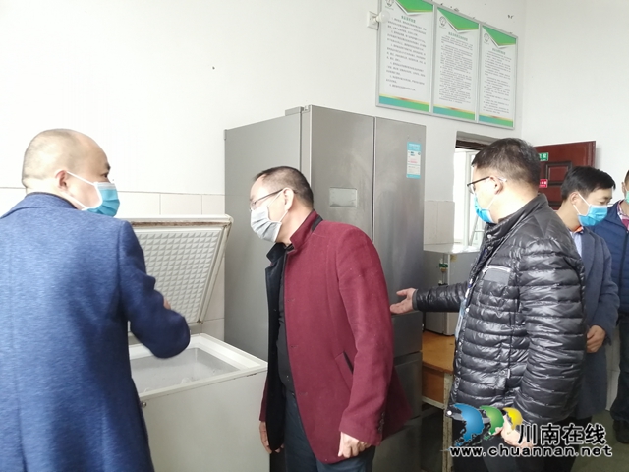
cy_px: 236
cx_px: 314
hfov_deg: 65.3
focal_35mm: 27
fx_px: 491
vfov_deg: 51.4
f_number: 1.8
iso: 320
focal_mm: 3.88
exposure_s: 1/100
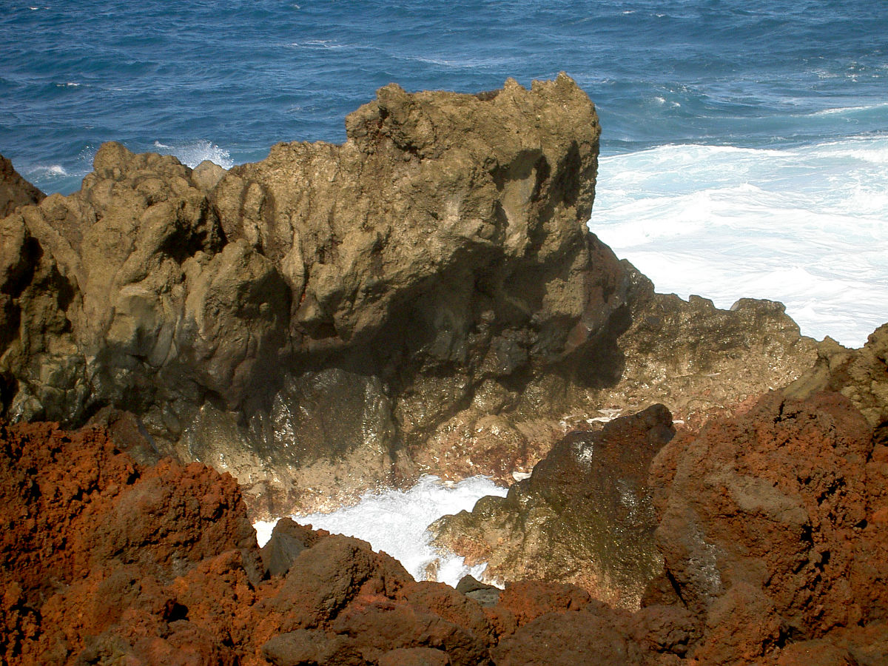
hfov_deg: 19.3
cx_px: 444
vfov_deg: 14.5
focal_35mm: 102
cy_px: 333
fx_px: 2617
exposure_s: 1/200
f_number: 8.3
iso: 100
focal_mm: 16.8
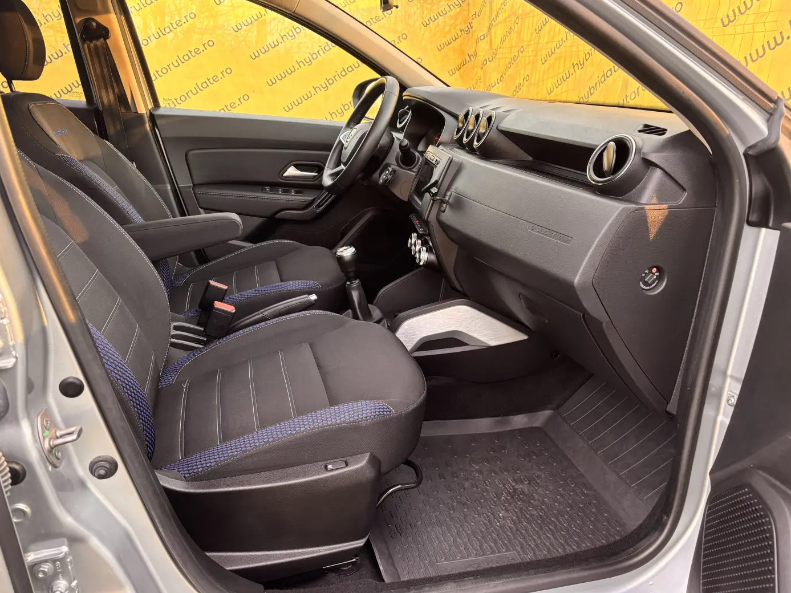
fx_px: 617
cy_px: 290
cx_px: 386
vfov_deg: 51.3
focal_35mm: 27
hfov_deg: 65.3
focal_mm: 5.96
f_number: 1.6
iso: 125
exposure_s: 1/103
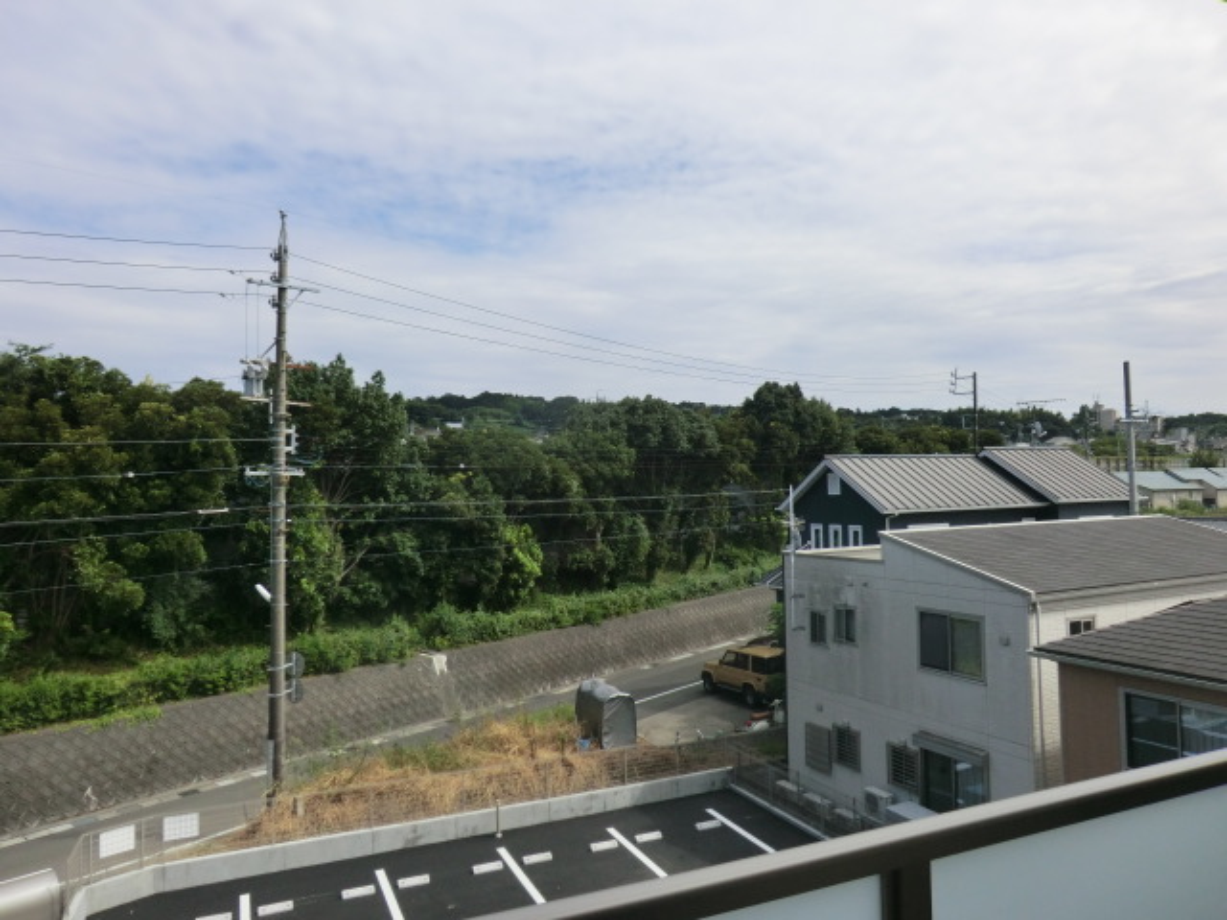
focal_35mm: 24
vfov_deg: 56.8
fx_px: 851
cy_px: 460
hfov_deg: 71.6
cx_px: 614
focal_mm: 4.3
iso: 80
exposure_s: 1/320
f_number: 7.5
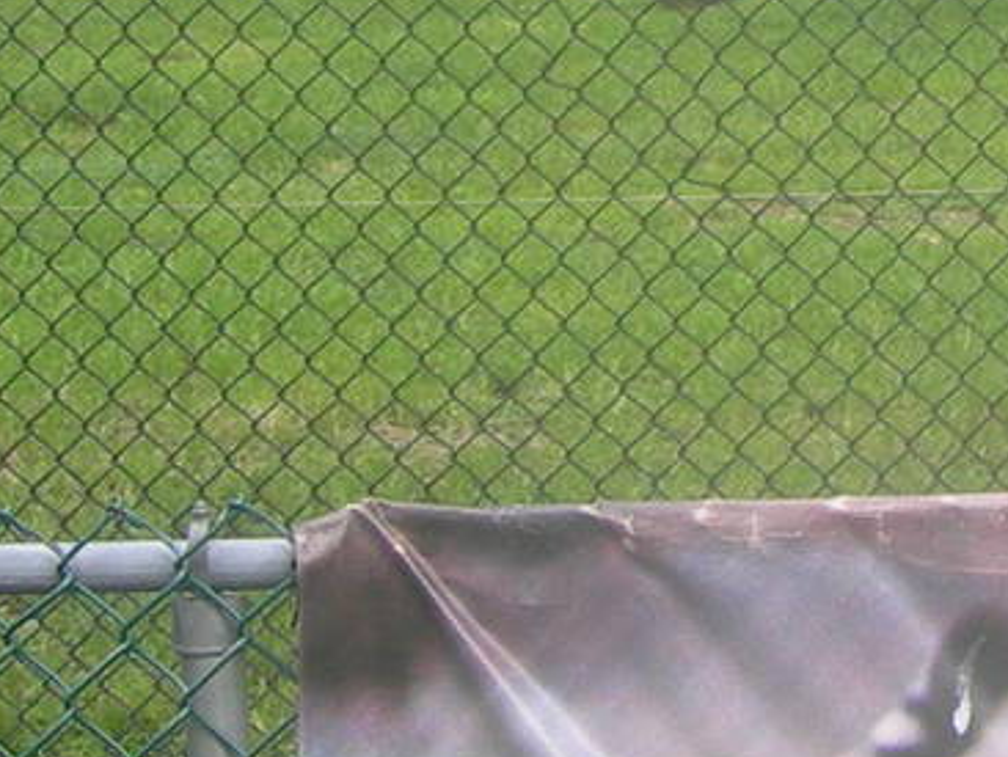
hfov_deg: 11.2
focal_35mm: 166
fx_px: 4837
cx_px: 1735
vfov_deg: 8.7
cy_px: -460
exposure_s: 1/273
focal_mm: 7.8
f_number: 2.8
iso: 50
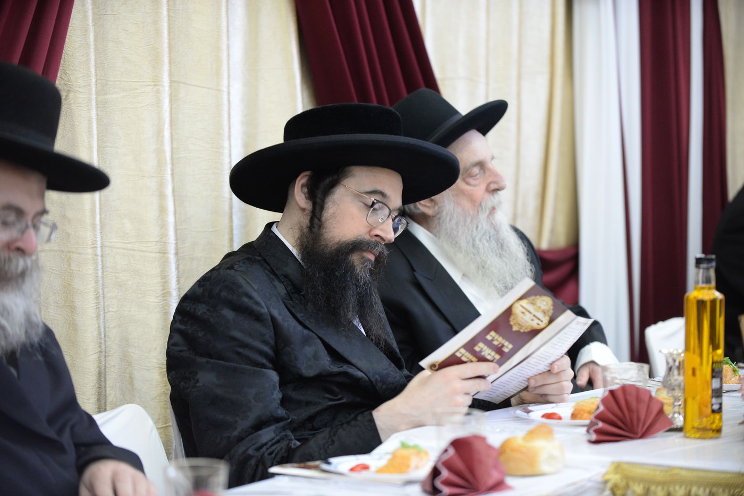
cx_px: 372
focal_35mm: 110
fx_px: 2274
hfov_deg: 18.6
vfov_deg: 12.5
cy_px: 248
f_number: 2.8
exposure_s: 1/200
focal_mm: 110
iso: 2000
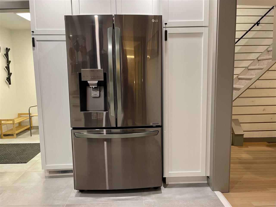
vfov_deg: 53.1
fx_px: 207
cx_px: 138
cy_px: 104
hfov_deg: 67.3
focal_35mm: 26
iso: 125
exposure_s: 1/40
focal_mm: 5.1
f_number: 1.6
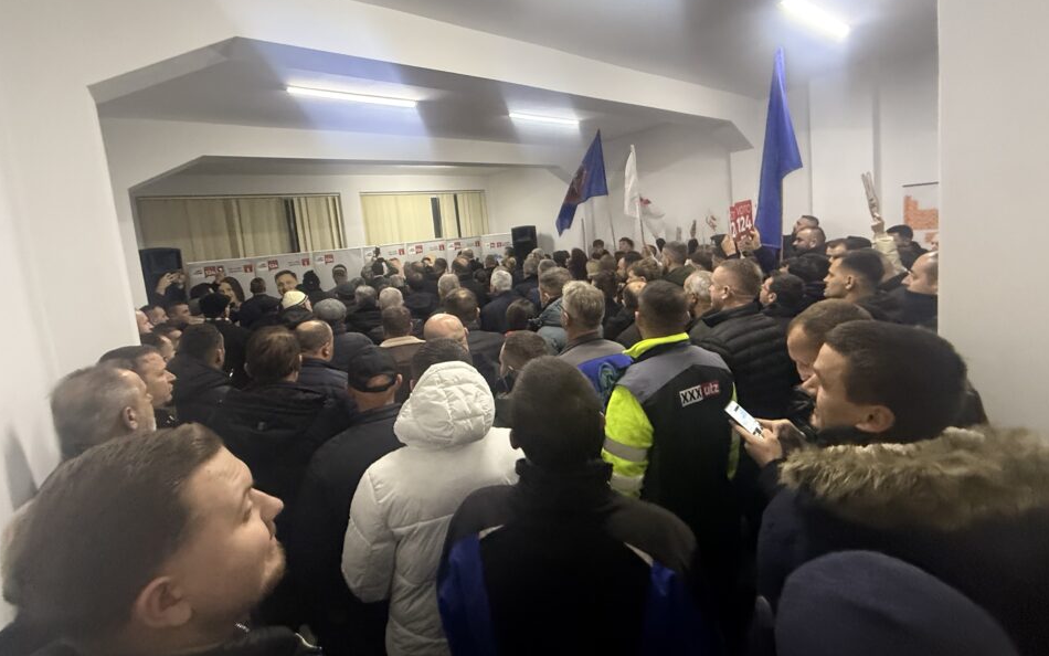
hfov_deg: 97.8
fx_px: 457
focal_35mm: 16
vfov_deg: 71.0
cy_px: 285
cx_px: 507
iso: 640
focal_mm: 2.22
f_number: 2.2
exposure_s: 1/50
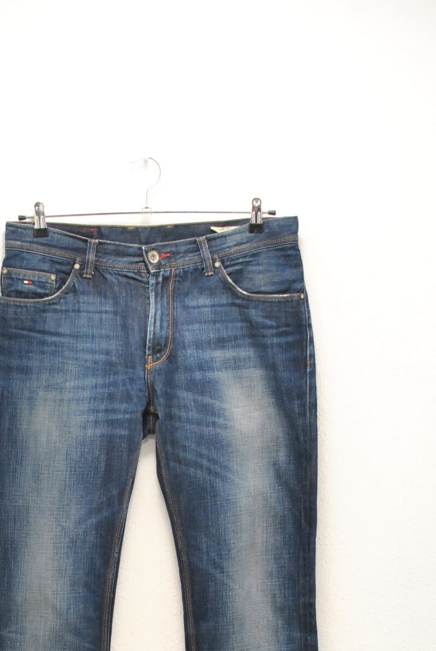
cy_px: 521
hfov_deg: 15.9
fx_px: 1554
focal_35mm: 86
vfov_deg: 23.3
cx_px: 144
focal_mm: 35
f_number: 4
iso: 800
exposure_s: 1/100
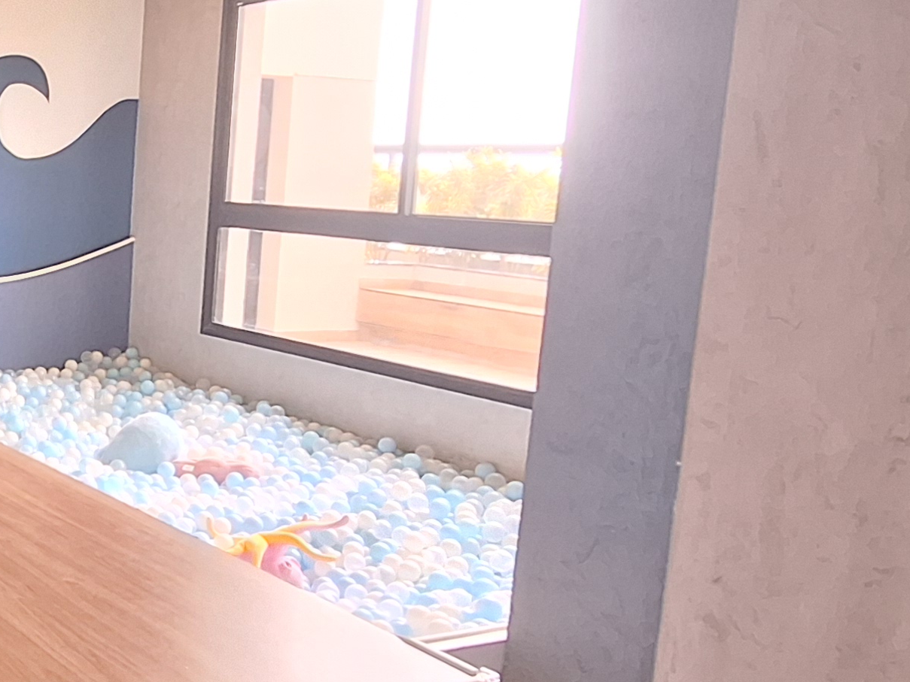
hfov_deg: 36.9
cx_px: -93
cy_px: 333
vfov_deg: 33.6
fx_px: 1131
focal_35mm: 43
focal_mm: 1.74
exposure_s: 1/40
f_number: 2.2
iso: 200
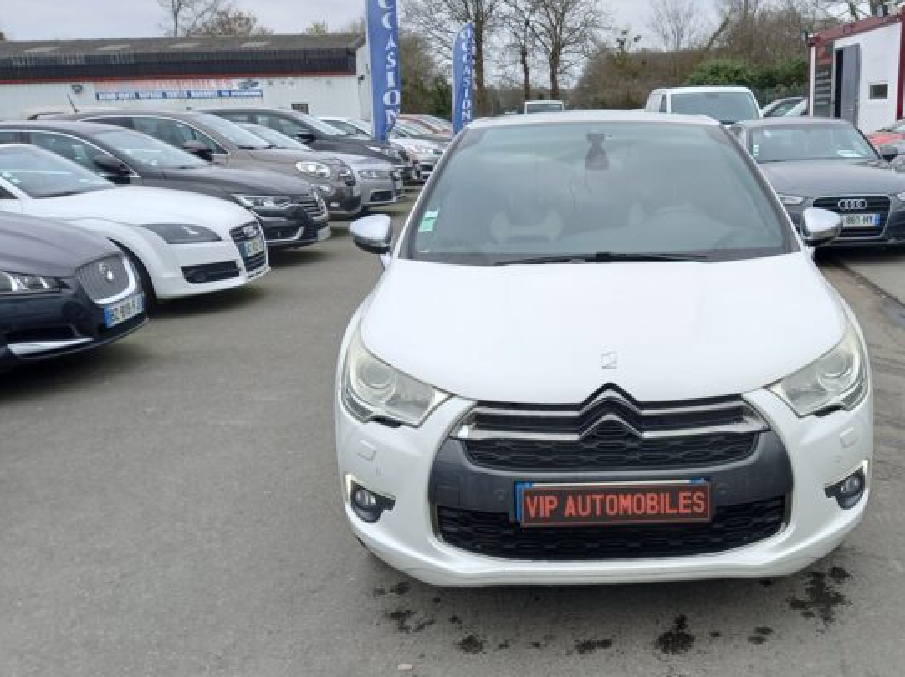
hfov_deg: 49.2
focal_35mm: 37
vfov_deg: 38.4
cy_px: 418
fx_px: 967
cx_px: 612
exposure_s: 1/115
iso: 25
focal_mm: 4.6
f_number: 2
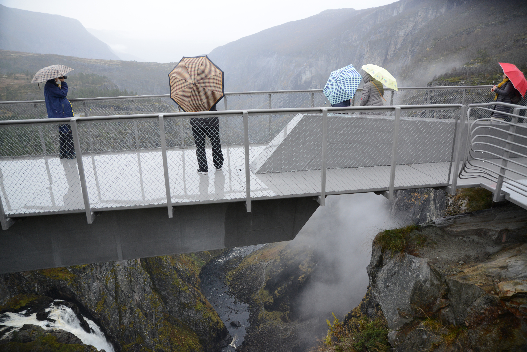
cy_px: 176
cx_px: 264
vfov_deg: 53.2
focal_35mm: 24
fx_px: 351
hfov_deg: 73.7
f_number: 2.8
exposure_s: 1/100
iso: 800
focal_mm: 24
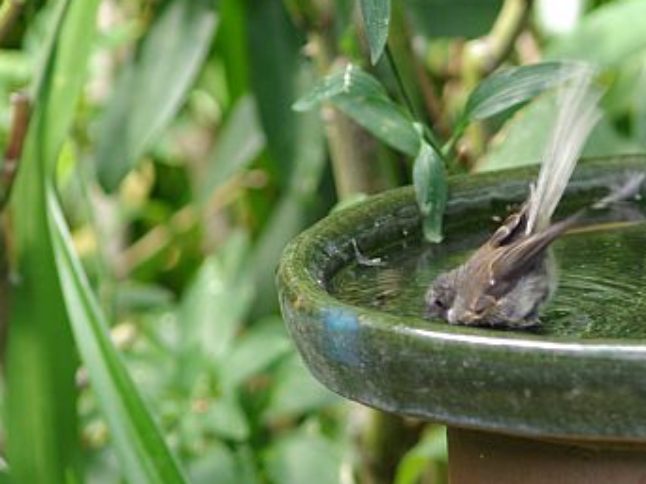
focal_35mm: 505
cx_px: 471
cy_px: 264
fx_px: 9421
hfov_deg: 3.9
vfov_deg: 2.9
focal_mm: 200
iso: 400
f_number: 4
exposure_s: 1/125
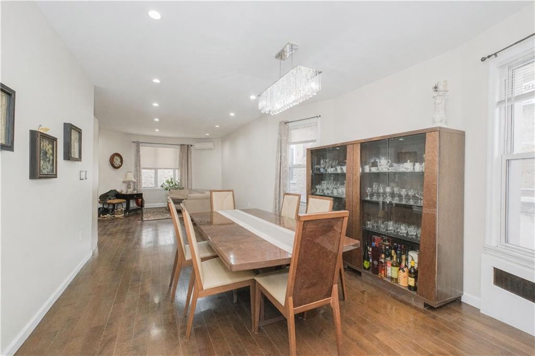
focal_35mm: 15
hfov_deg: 100.4
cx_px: 268
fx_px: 223
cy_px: 178
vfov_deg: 77.3
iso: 1600
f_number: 8
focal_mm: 10
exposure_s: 1/60
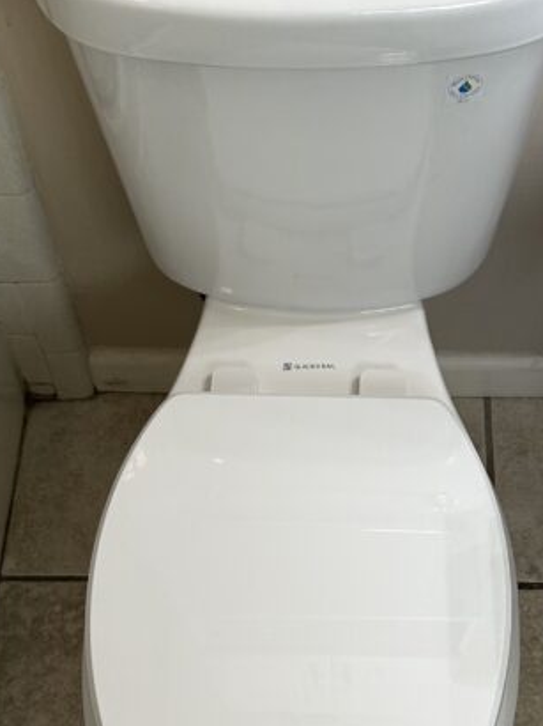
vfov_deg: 32.2
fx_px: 1256
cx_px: 262
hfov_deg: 24.4
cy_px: 414
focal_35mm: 60
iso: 160
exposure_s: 1/120
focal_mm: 6.86
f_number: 1.78
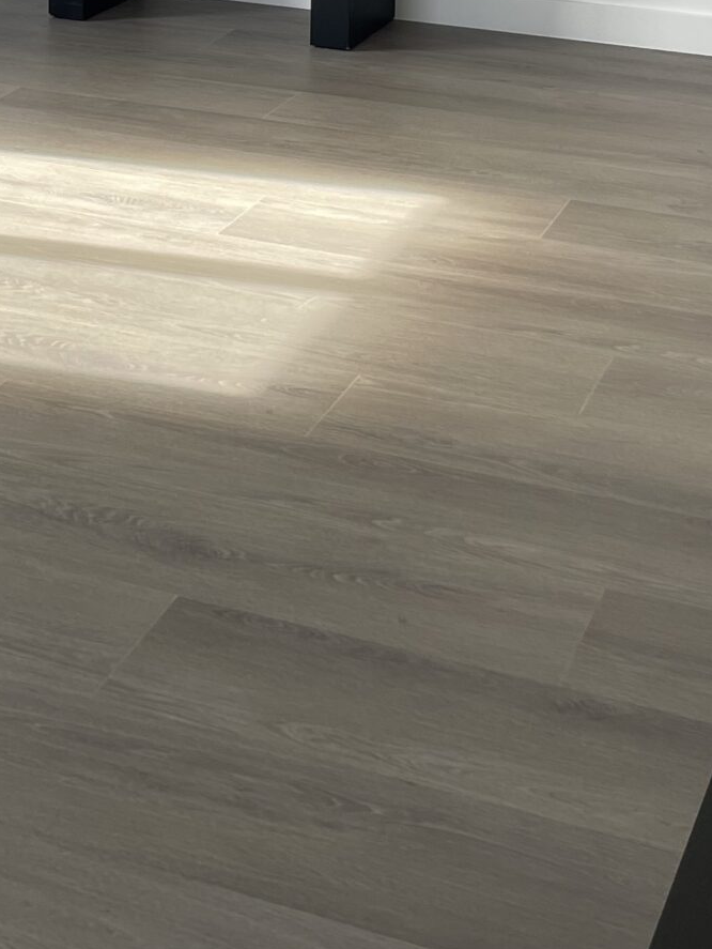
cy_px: -134
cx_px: 218
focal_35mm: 75
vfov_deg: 24.0
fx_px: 2055
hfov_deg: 19.6
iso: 32
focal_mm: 4.2
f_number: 1.6
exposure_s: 1/121
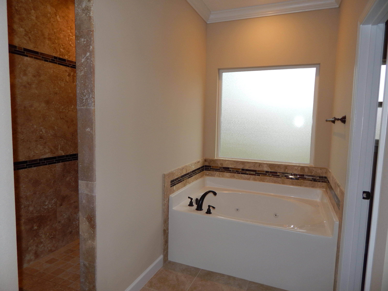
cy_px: 146
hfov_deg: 73.9
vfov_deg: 58.9
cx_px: 194
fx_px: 258
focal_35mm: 23
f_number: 3
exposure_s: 1/80
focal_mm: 4
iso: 125
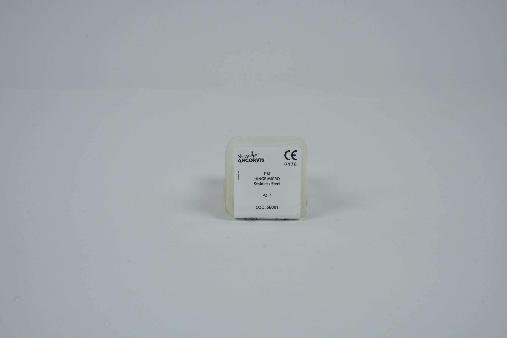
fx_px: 986
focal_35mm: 70
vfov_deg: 19.5
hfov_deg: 28.8
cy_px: 169
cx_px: 254
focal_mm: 70
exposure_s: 1/125
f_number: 14
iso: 1250
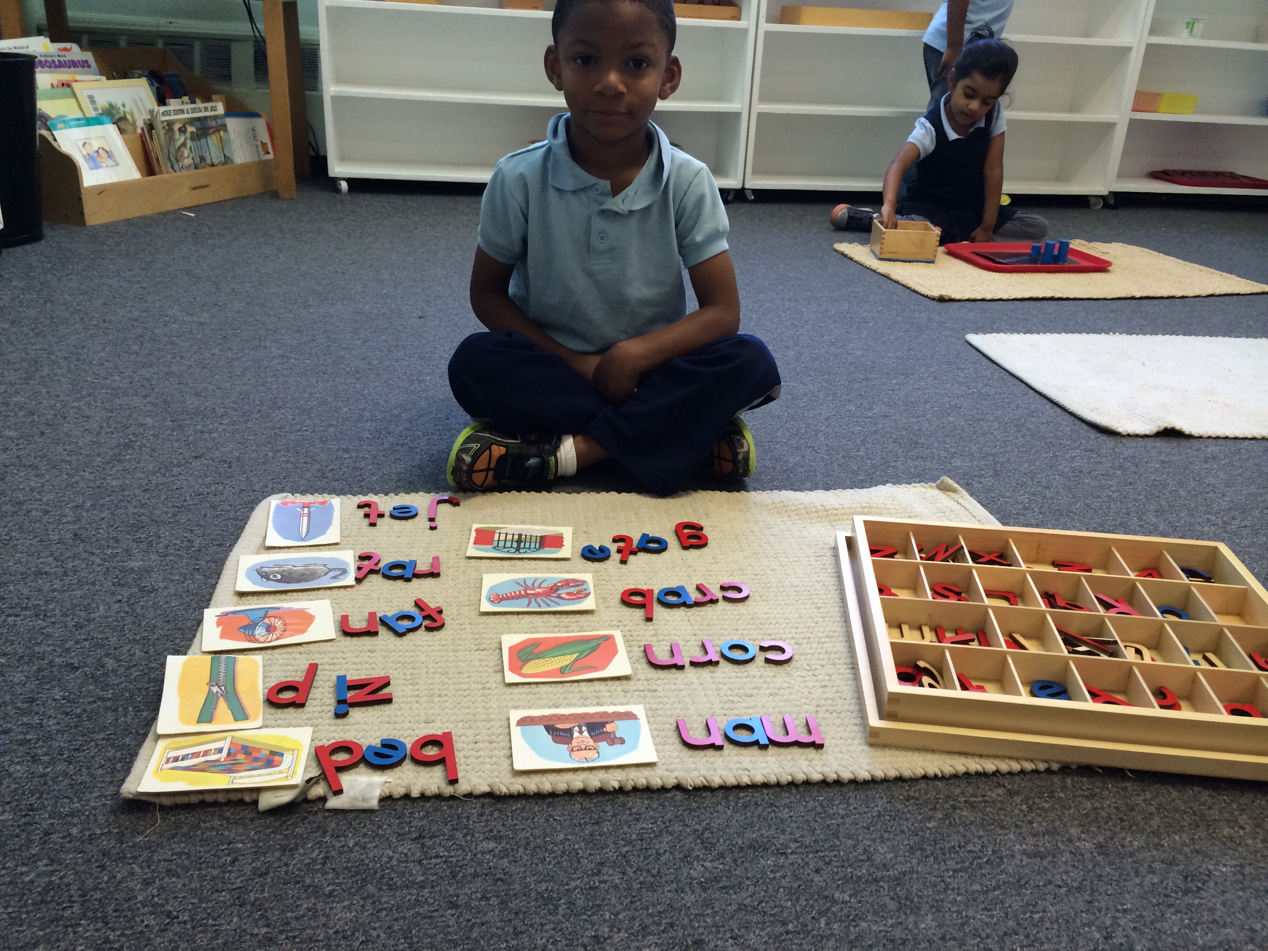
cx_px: 634
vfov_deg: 46.8
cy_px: 476
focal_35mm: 30
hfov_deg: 60.0
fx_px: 1099
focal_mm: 4.12
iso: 64
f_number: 2.2
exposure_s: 1/30
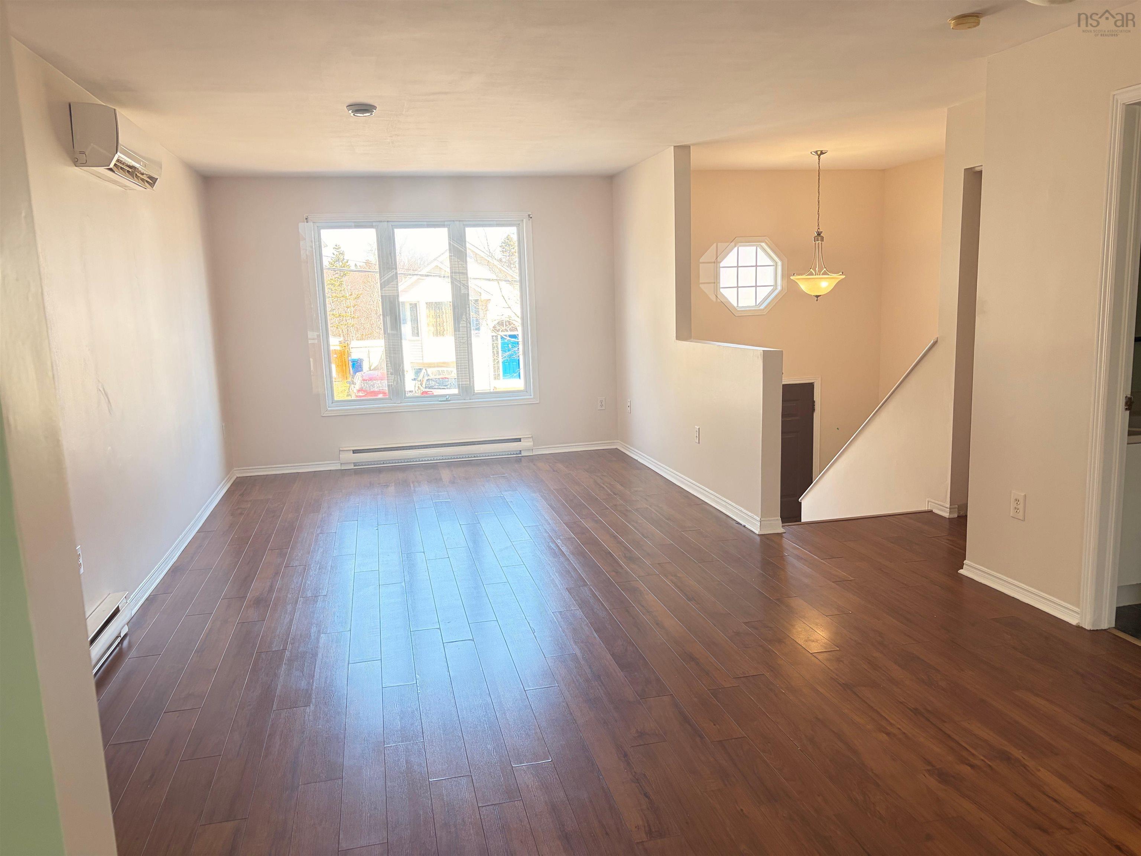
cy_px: 428
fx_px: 857
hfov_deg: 67.3
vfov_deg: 53.1
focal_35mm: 26
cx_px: 570
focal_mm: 5.96
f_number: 1.6
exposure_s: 1/88
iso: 125
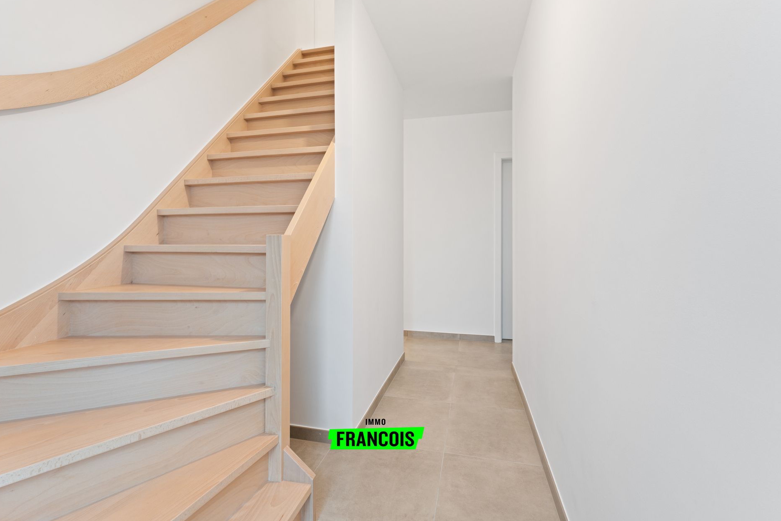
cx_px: 378
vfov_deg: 71.9
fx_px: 359
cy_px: 245
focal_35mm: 17
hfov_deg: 94.8
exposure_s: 2.5
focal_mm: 15.5
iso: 250
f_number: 11
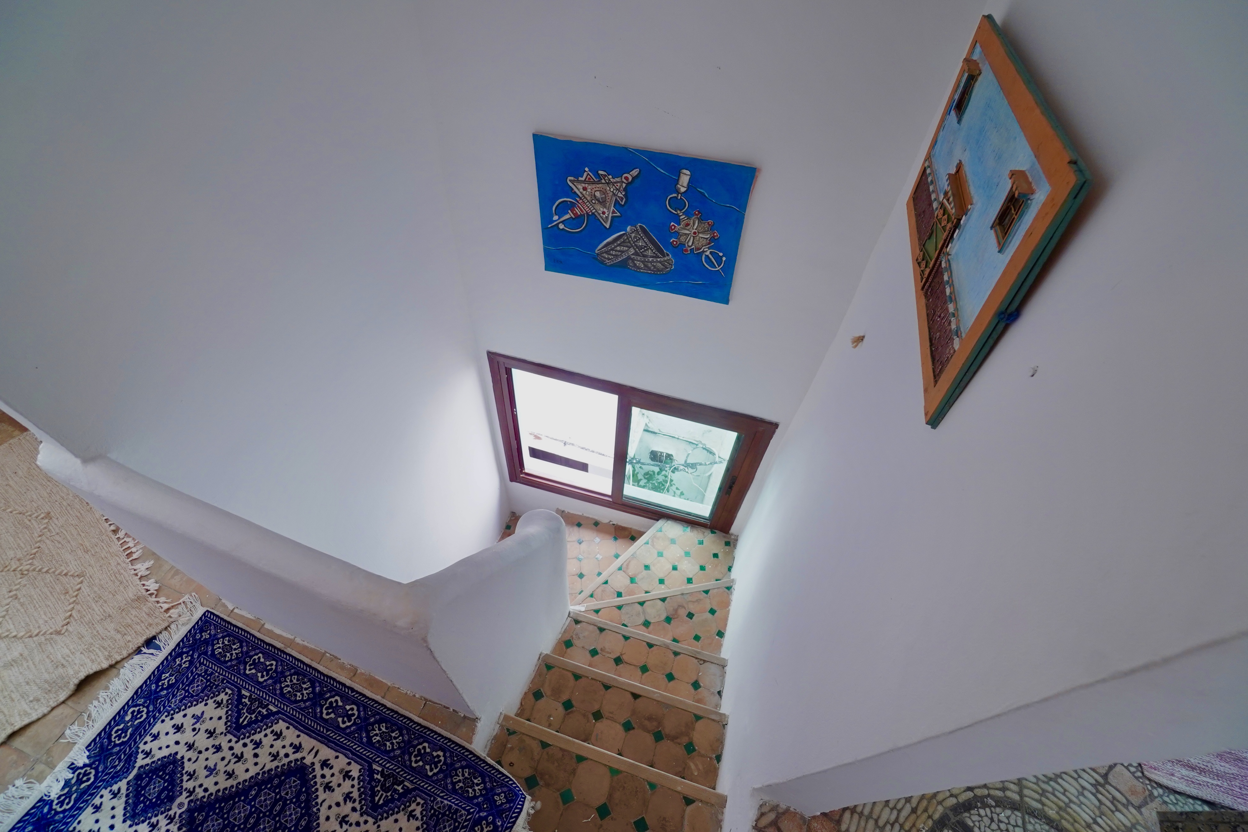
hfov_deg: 100.4
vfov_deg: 77.3
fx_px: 520
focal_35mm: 15
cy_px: 416
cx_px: 624
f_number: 5.6
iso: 800
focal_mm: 10
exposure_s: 1/100
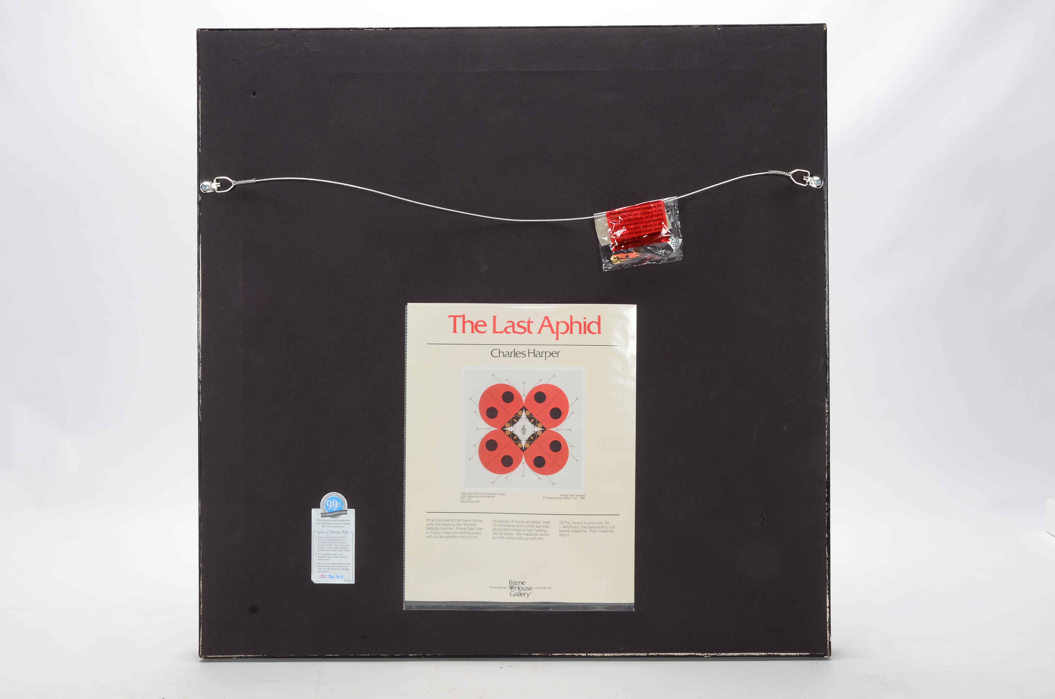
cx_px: 528
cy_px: 350
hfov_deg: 51.4
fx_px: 1097
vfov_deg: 35.3
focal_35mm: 38
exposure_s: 1/160
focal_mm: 25
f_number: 16
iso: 200
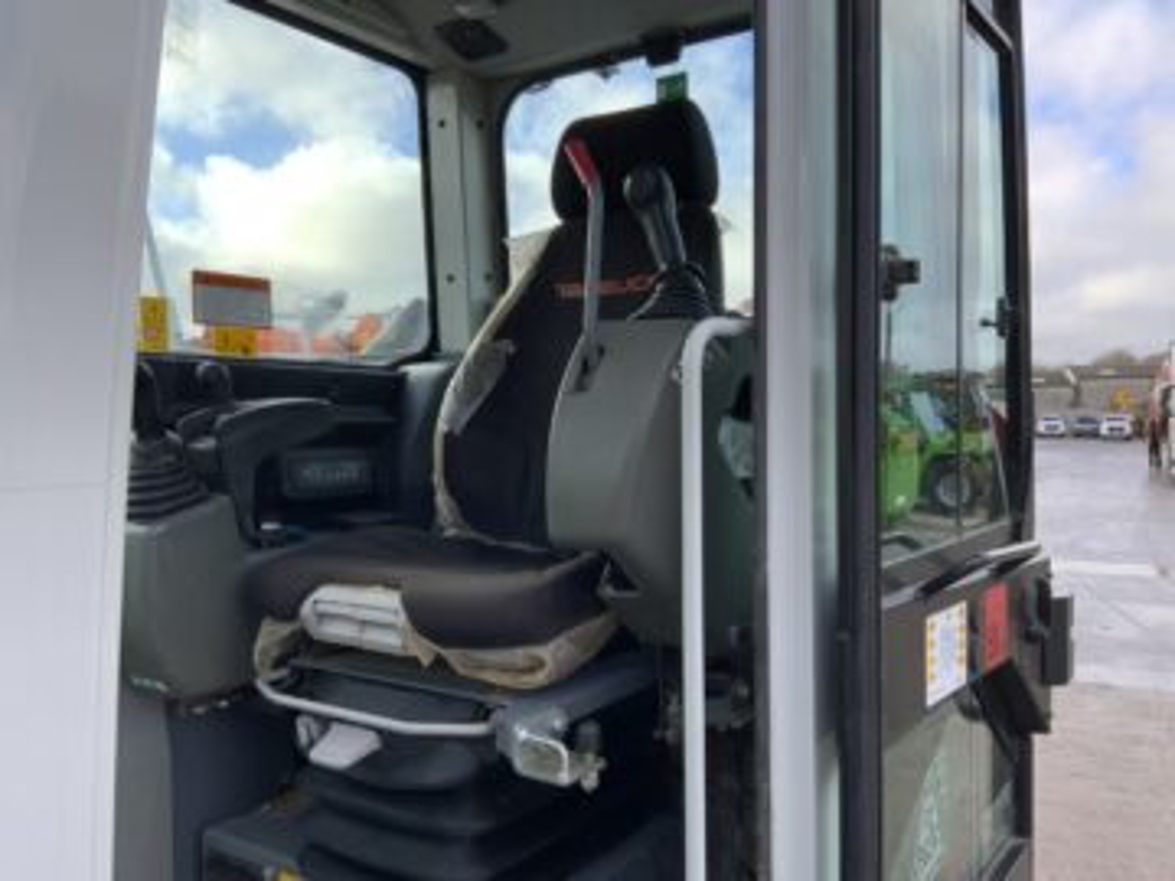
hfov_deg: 61.7
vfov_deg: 48.2
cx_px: 588
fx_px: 984
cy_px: 440
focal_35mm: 29
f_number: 1.8
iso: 16
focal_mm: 3
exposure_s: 1/318
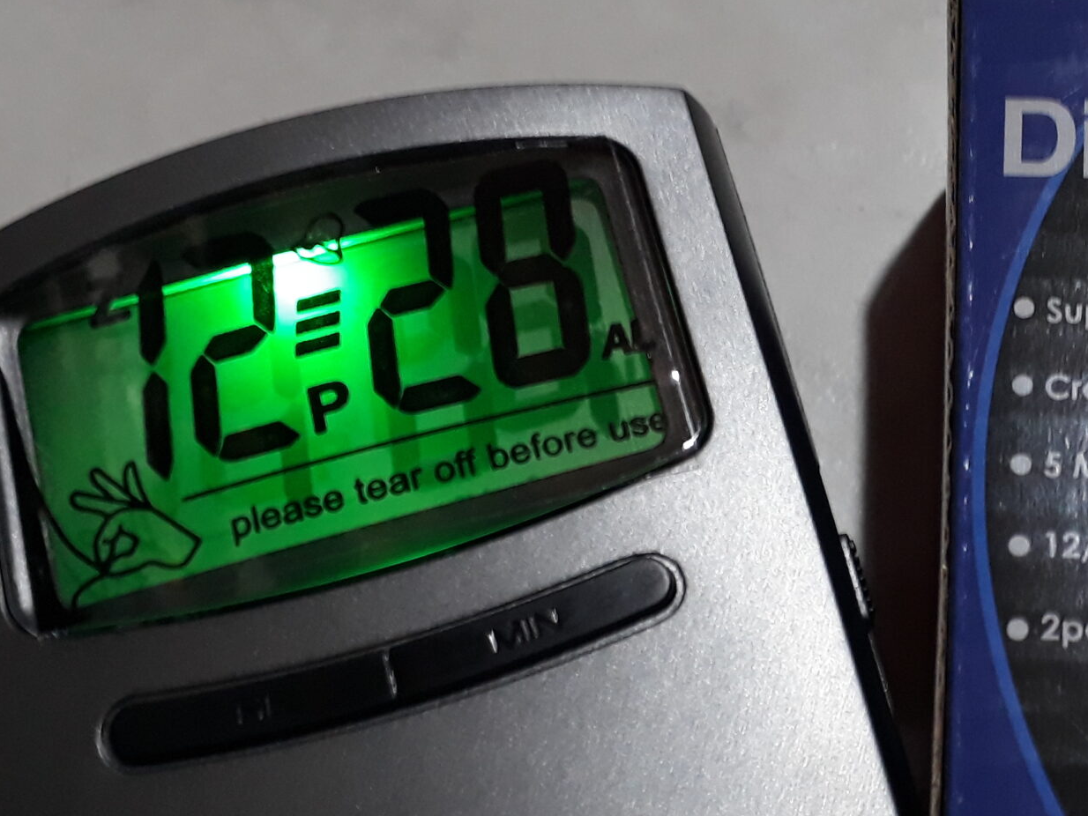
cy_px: 485
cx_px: 998
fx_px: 1760
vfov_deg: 26.1
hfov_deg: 32.5
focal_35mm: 56
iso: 160
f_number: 1.9
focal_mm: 3.6
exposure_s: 1/25
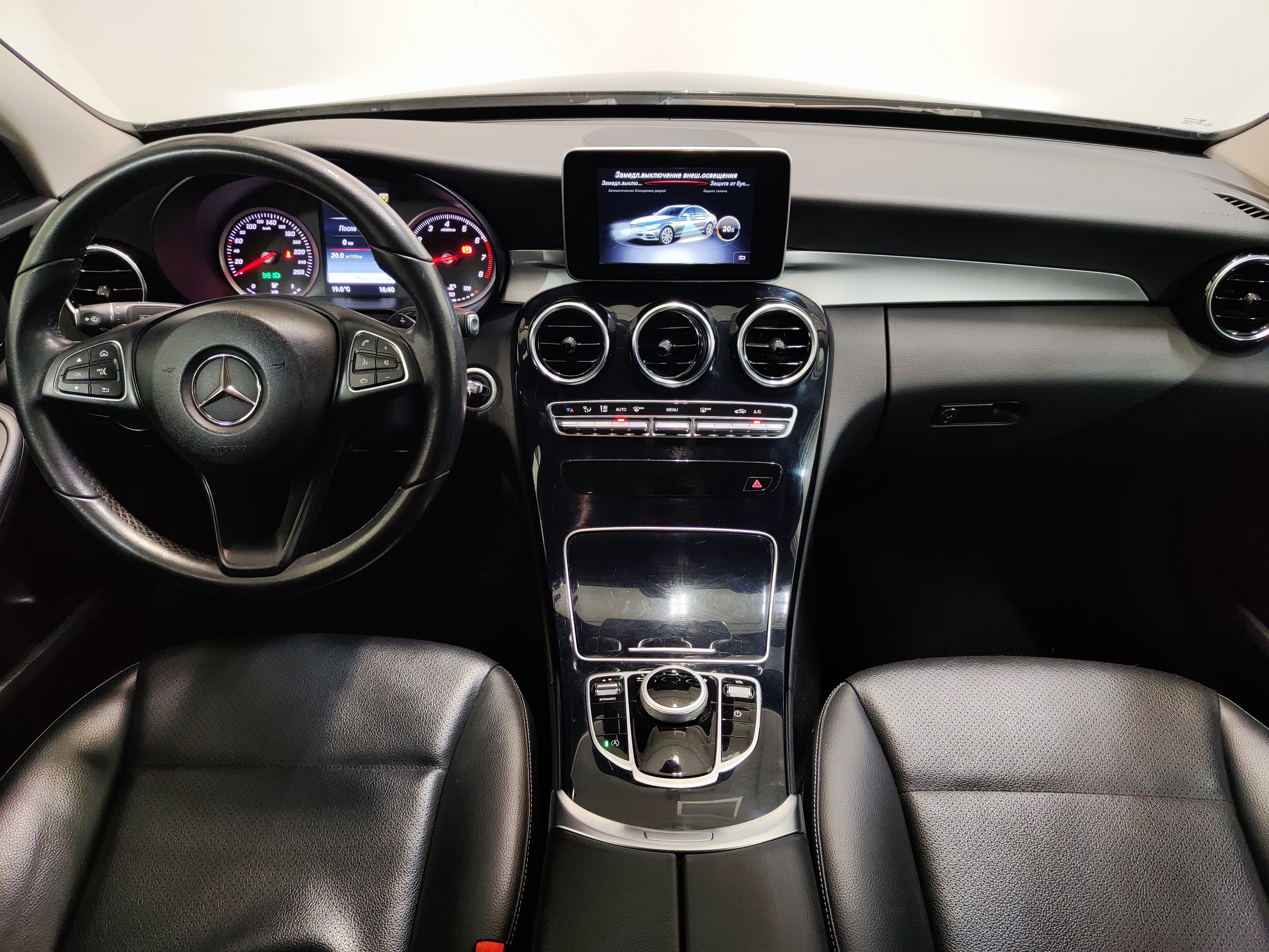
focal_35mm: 24
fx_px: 880
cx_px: 634
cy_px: 476
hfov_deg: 71.6
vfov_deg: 56.8
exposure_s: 1/40
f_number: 1.88
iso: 202
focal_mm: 5.59
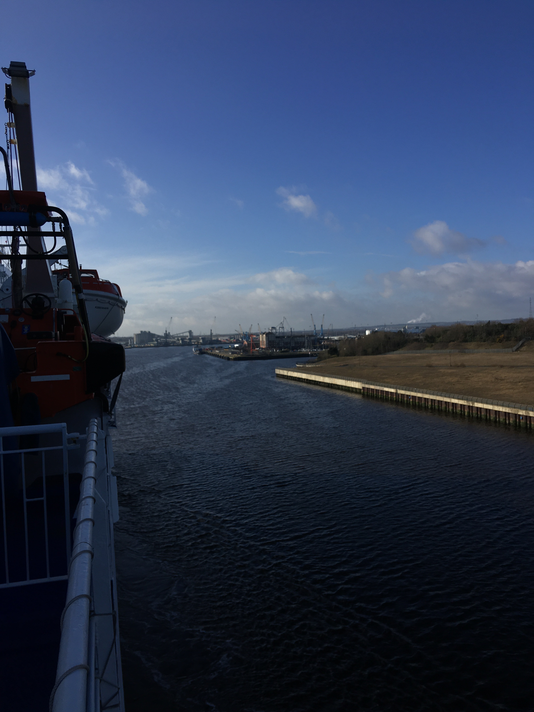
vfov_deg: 61.7
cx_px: 267
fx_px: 596
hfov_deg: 48.2
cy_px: 356
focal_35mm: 29
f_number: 2.2
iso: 25
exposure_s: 1/1832
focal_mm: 4.15
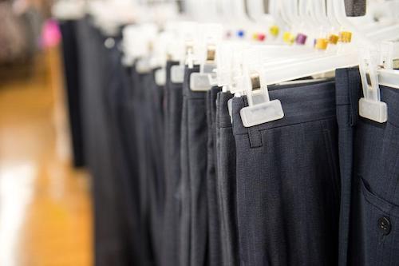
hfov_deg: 35.7
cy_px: 133
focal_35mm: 56
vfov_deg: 24.2
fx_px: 620
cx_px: 200
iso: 640
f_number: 3.2
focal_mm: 56
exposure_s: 1/80
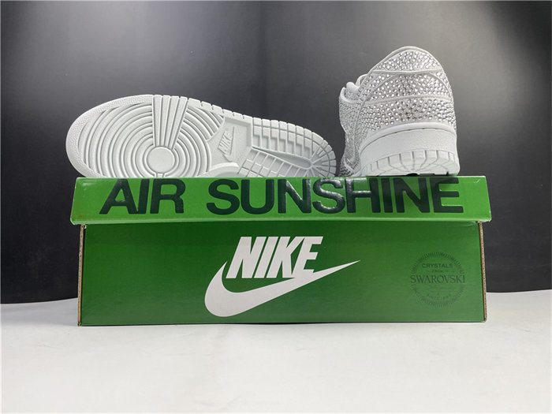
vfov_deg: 53.1
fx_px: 415
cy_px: 207
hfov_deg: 67.3
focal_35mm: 26
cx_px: 276
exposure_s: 1/121
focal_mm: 4.2
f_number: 1.6
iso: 100
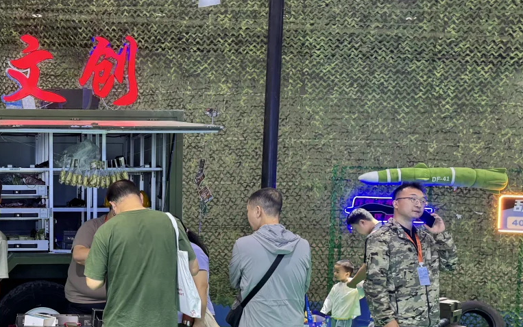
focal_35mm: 48
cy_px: 230
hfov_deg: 39.2
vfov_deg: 26.6
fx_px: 684
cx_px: 62
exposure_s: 1/121
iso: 160
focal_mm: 6.76
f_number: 1.78
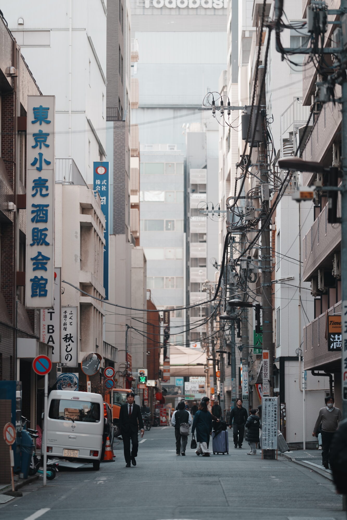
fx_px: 1952
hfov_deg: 10.2
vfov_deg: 15.2
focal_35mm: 135
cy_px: 260
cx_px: 174
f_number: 1.8
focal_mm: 135
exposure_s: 1/400
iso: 100
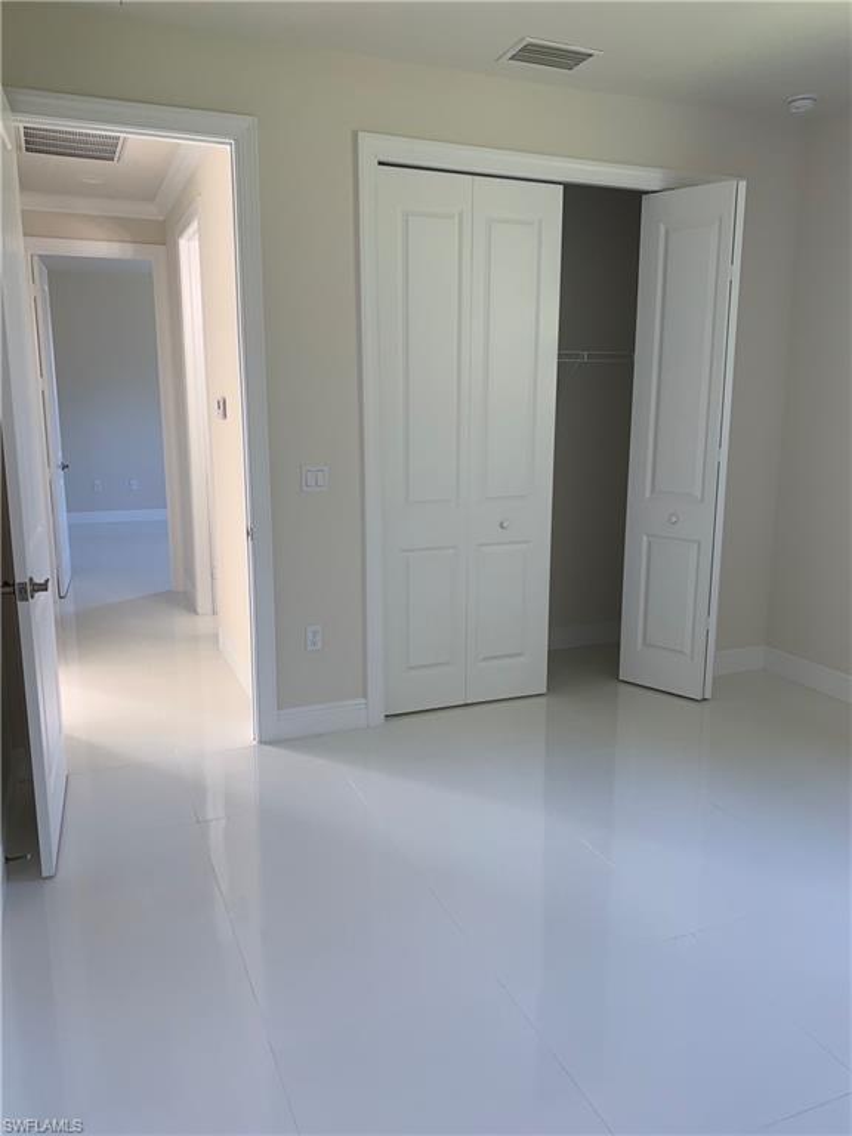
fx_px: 853
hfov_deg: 53.1
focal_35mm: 26
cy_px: 568
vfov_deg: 67.3
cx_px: 426
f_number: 1.8
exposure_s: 1/24
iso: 32
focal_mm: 4.25
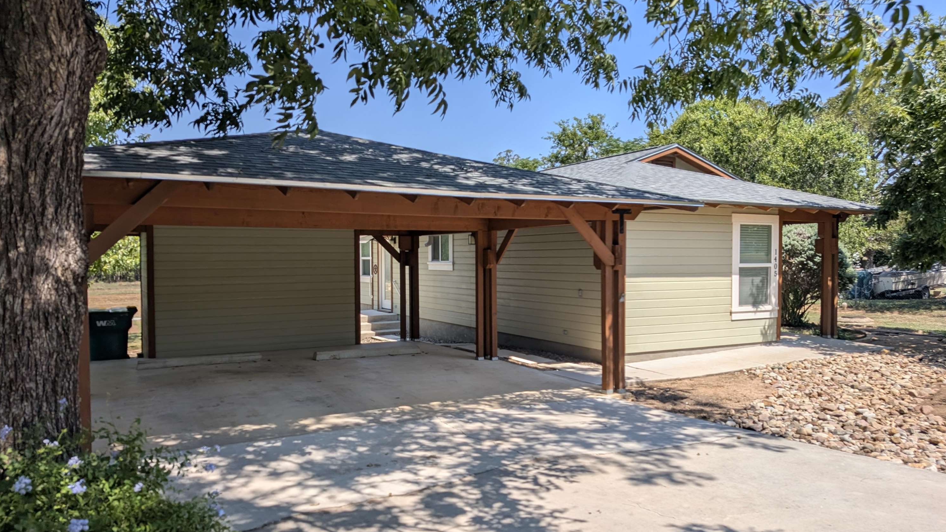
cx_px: 471
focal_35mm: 27
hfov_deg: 69.9
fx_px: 677
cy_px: 274
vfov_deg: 42.9
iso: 19
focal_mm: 6.9
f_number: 1.68
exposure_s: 1/863
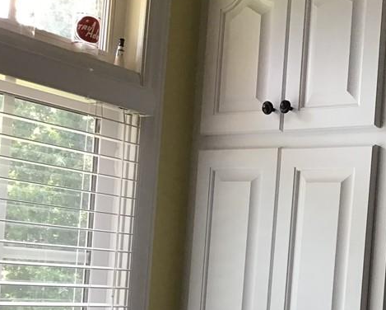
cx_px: 403
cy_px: 279
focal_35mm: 66
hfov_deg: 26.8
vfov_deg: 22.6
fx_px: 755
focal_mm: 3.3
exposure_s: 1/30
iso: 64
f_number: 2.4
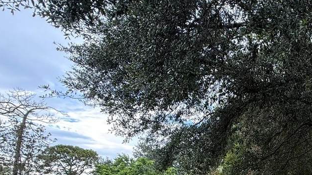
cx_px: 298
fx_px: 256
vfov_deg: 32.3
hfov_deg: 52.4
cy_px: 201
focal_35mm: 31
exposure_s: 1/99
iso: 80
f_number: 2.2
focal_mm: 2.22
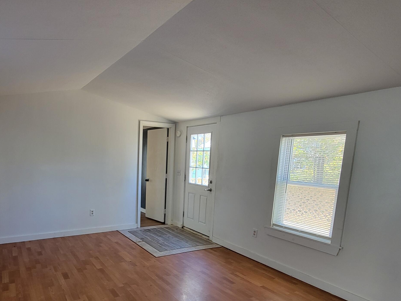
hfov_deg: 77.1
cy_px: 198
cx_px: 143
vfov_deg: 62.1
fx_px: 243
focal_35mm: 21
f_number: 2.2
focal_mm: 2.2
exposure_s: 1/60
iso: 160
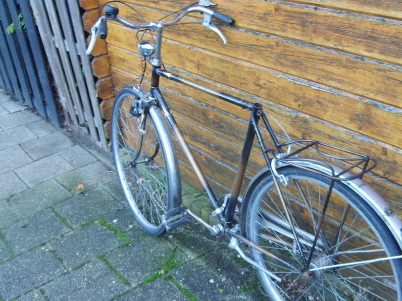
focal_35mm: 45
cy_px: 177
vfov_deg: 32.1
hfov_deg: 42.0
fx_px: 523
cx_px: 228
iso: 93
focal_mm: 5.8
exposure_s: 1/30
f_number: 2.8
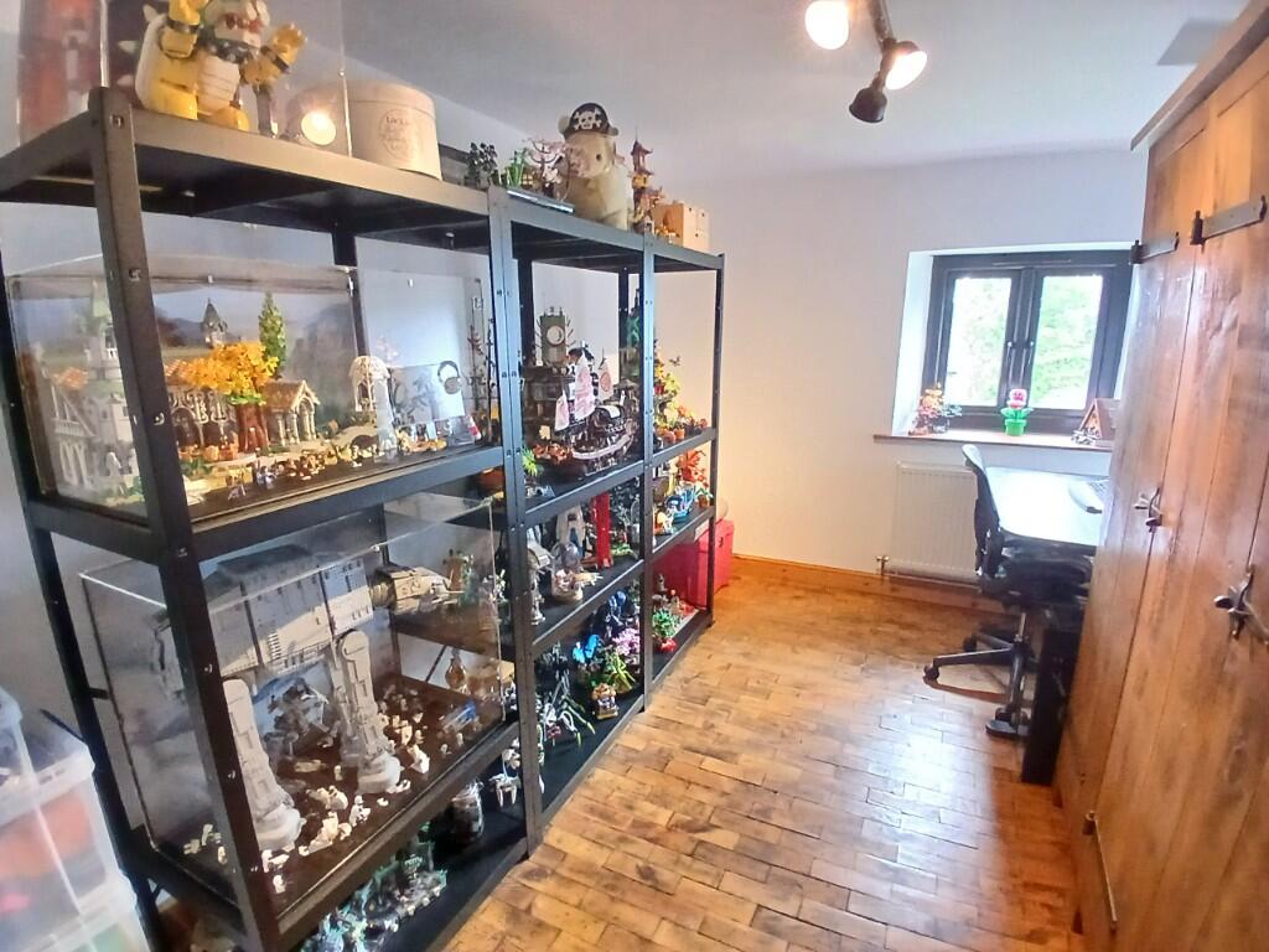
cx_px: 634
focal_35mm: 17
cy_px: 476
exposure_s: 1/20
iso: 640
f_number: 2.2
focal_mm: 1.4
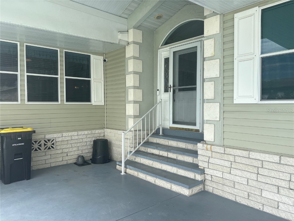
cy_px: 110
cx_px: 147
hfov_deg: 67.3
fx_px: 221
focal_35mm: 26
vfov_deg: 53.1
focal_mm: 5.96
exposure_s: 1/840
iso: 50
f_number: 1.6
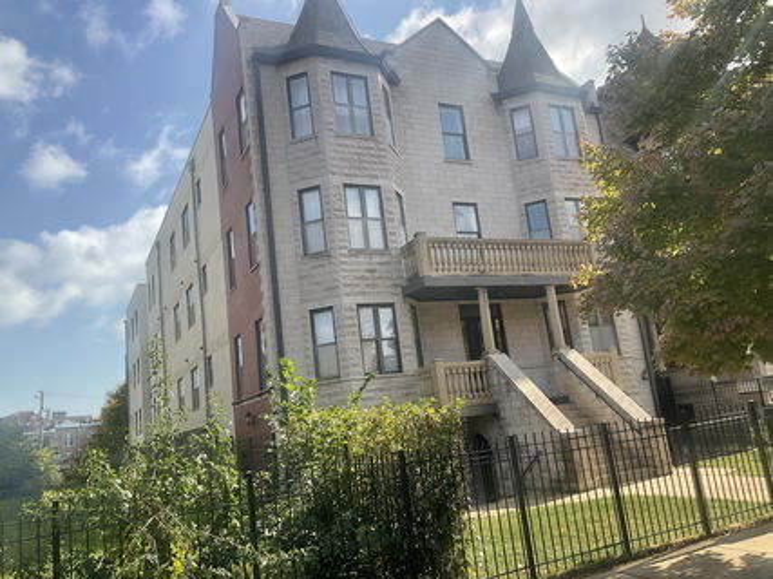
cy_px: 290
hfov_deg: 61.7
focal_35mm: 29
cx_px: 386
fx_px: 647
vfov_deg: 48.2
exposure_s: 1/1098
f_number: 1.8
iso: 16
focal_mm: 3
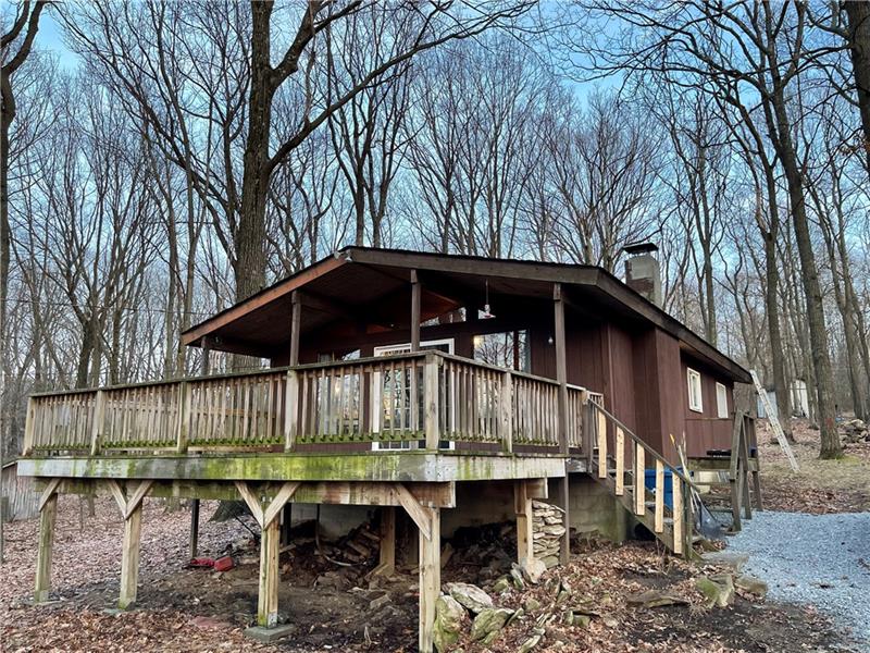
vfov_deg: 53.1
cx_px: 435
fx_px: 653
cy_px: 326
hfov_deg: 67.3
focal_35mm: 26
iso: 125
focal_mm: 5.1
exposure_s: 1/115
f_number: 1.6
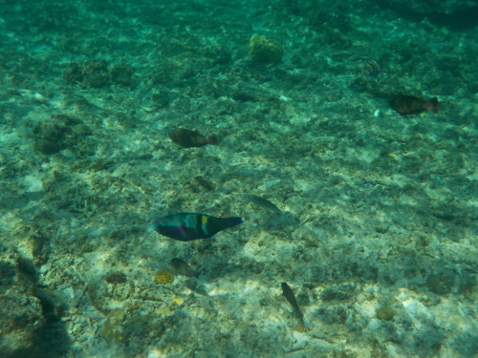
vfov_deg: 46.8
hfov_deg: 60.0
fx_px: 414
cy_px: 179
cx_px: 239
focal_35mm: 30
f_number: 3.3
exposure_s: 1/1250
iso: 125
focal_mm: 4.1
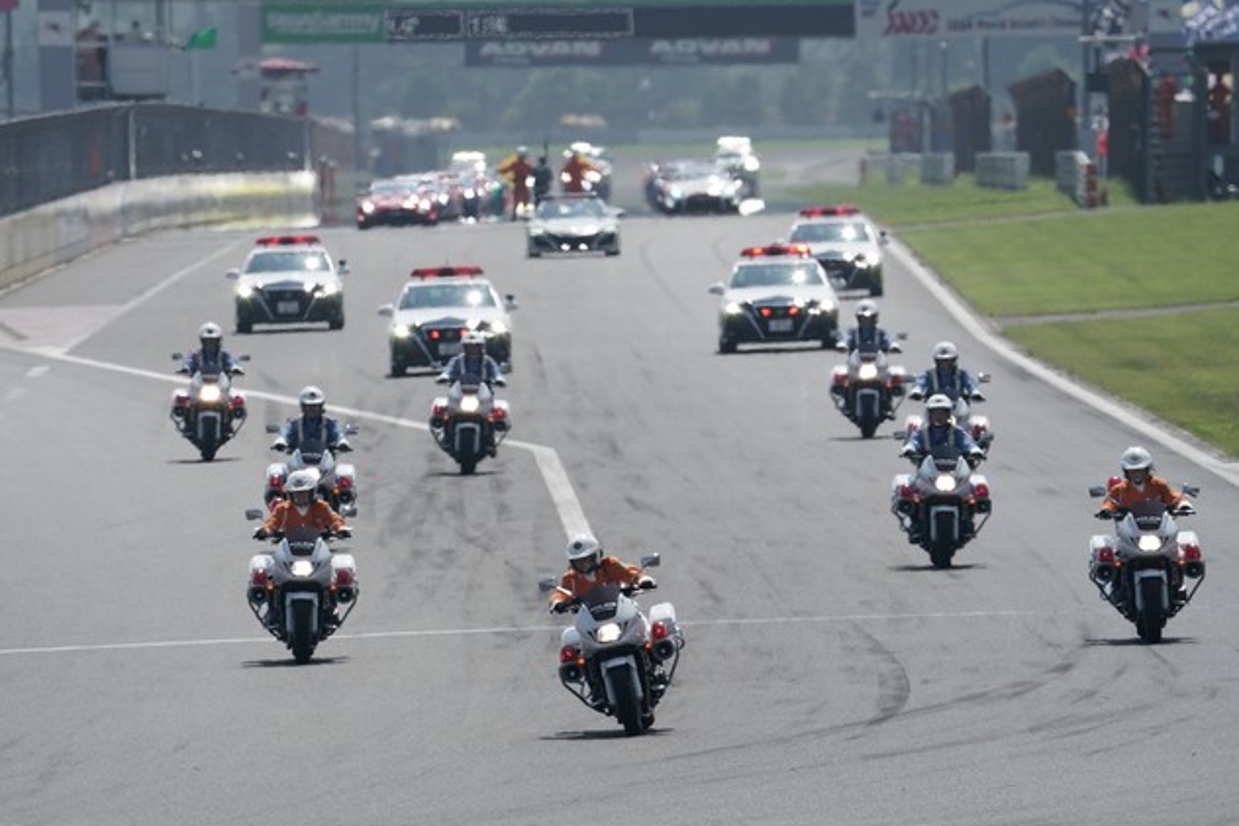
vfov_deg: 2.0
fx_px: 23533
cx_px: 612
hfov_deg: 3.0
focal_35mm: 684
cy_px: 367
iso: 200
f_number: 9
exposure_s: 1/640
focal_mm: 600
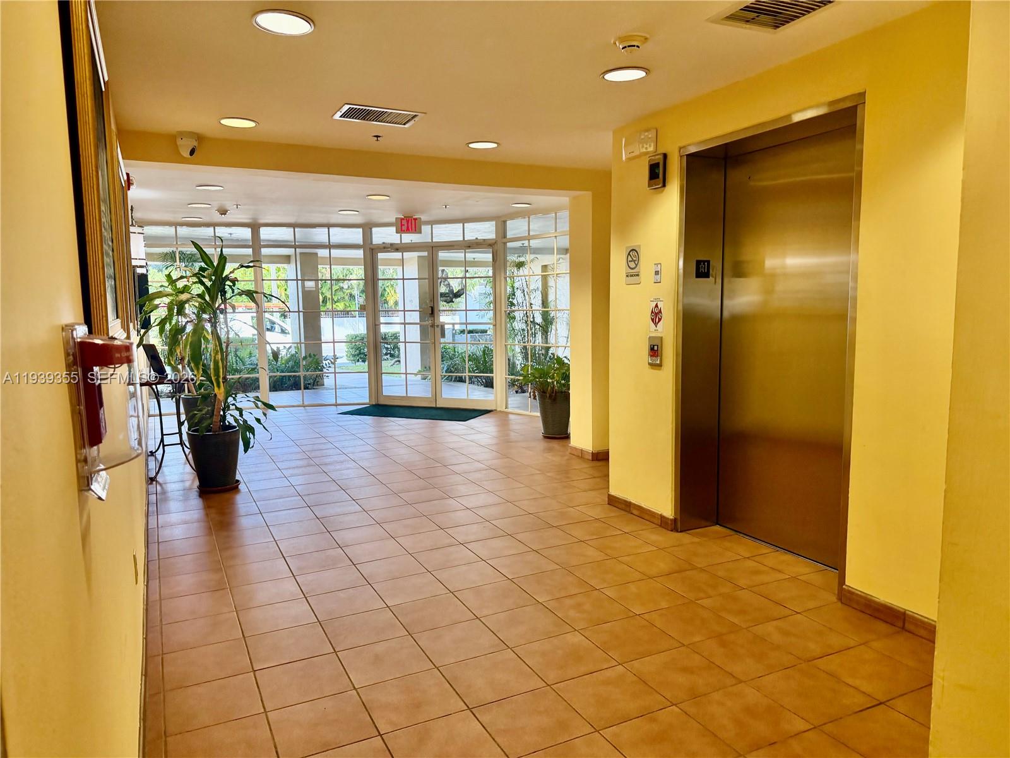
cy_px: 379
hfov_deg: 71.6
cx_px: 505
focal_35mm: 24
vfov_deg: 56.8
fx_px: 700
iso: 200
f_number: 1.78
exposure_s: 1/203
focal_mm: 6.76
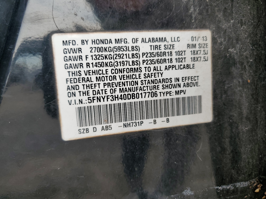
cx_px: 133
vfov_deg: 53.1
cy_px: 100
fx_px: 200
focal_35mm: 26
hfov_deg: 67.3
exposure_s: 1/476
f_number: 1.5
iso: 50
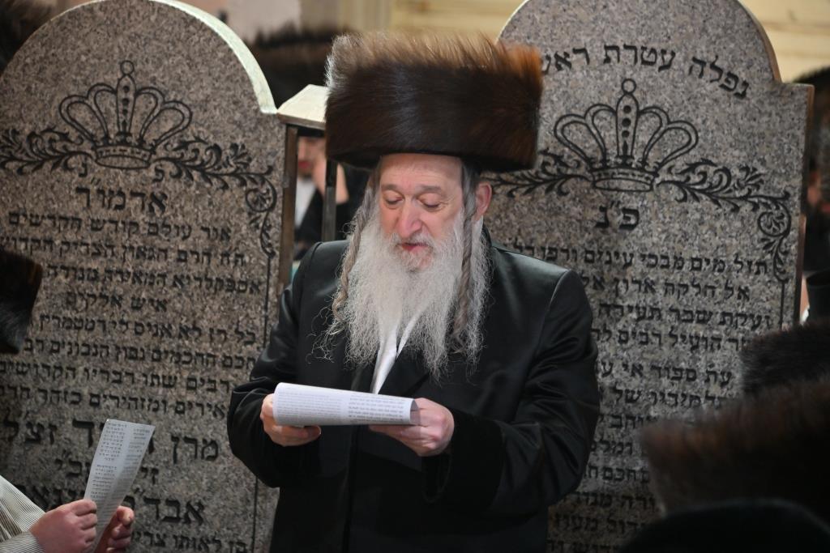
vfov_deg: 11.4
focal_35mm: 120
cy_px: 276
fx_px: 2767
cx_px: 415
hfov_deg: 17.1
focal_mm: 120
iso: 1000
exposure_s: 1/160
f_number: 4
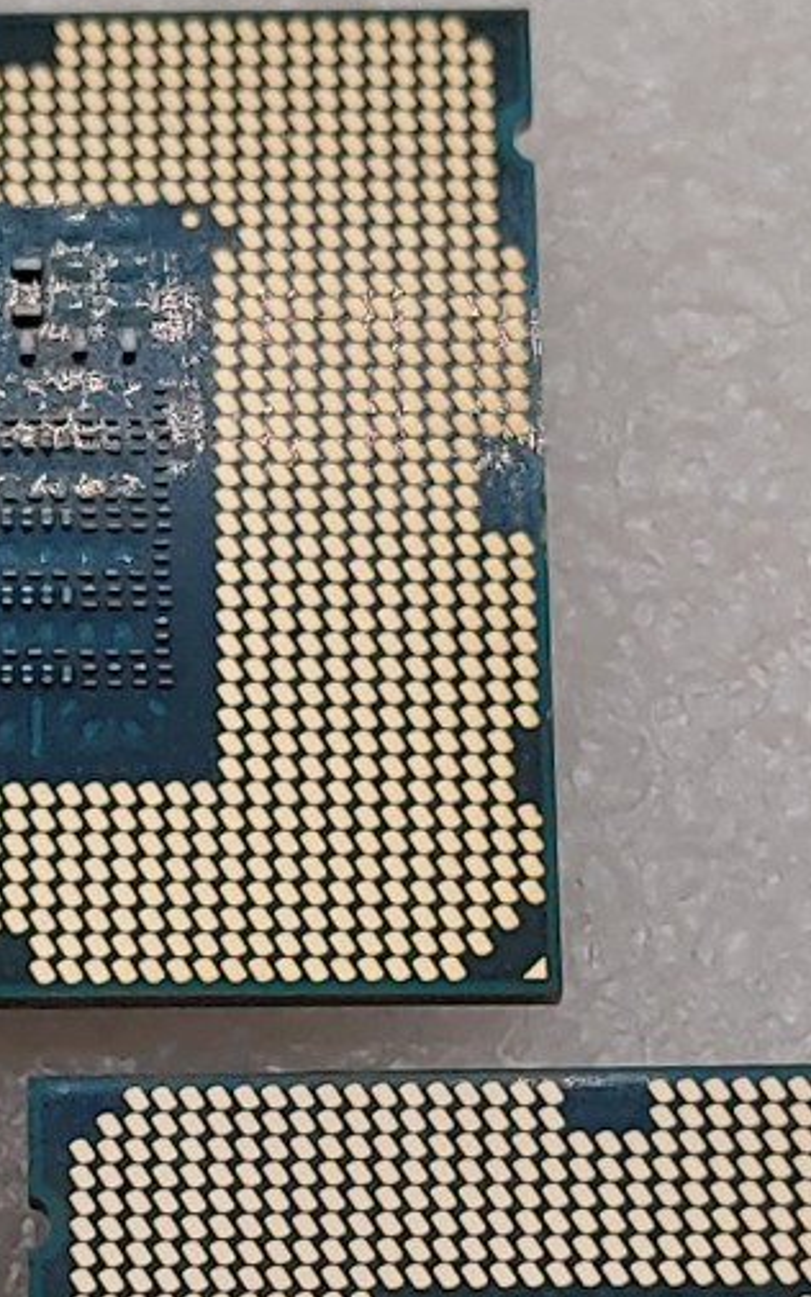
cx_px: 54
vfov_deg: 15.5
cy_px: 1143
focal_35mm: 133
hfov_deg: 9.8
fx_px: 4699
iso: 50
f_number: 1.8
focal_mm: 4.36
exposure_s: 1/283
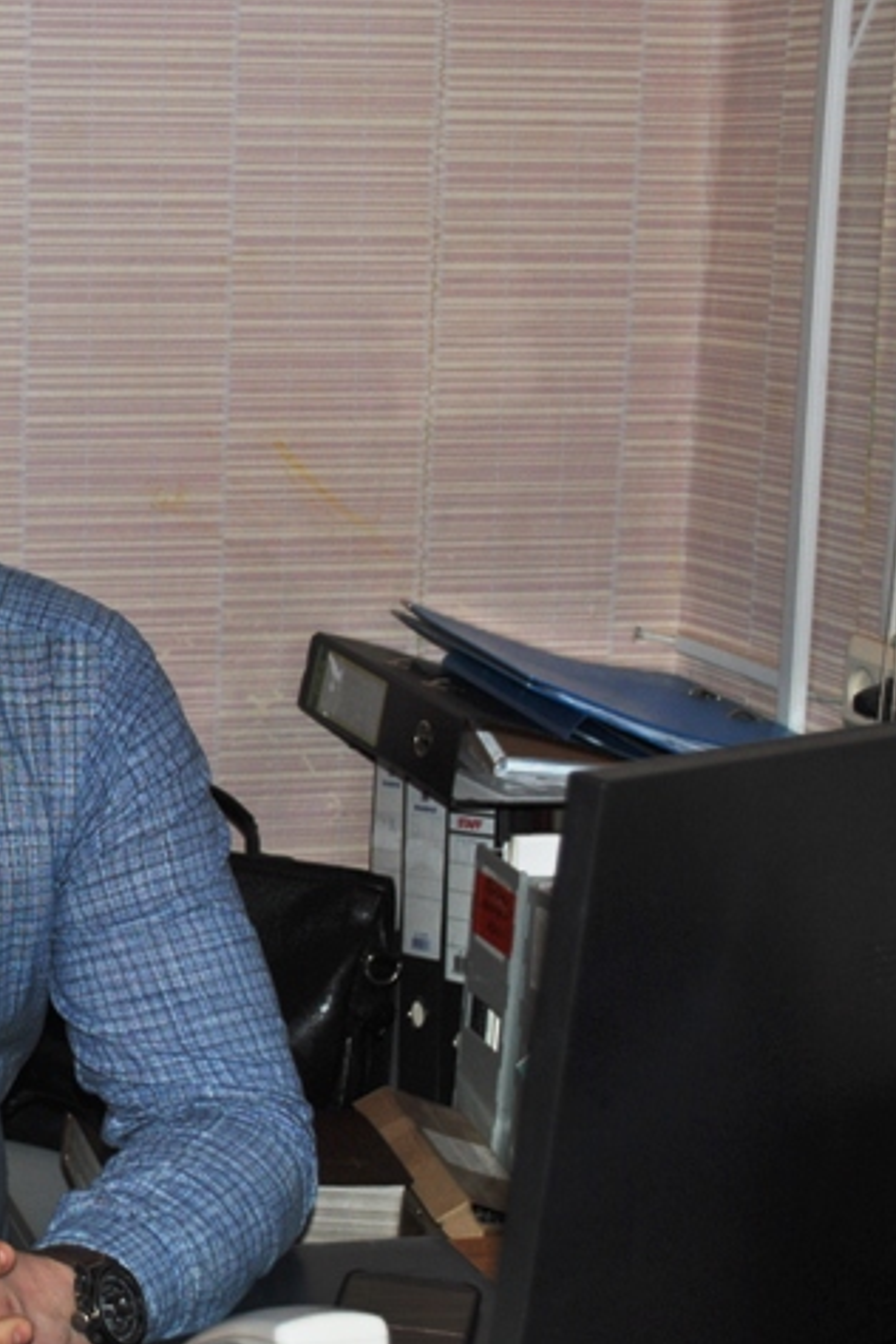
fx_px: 2650
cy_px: 749
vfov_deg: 28.4
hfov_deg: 18.4
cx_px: -99
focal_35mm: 71
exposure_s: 1/60
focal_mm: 28
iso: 200
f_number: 4.5
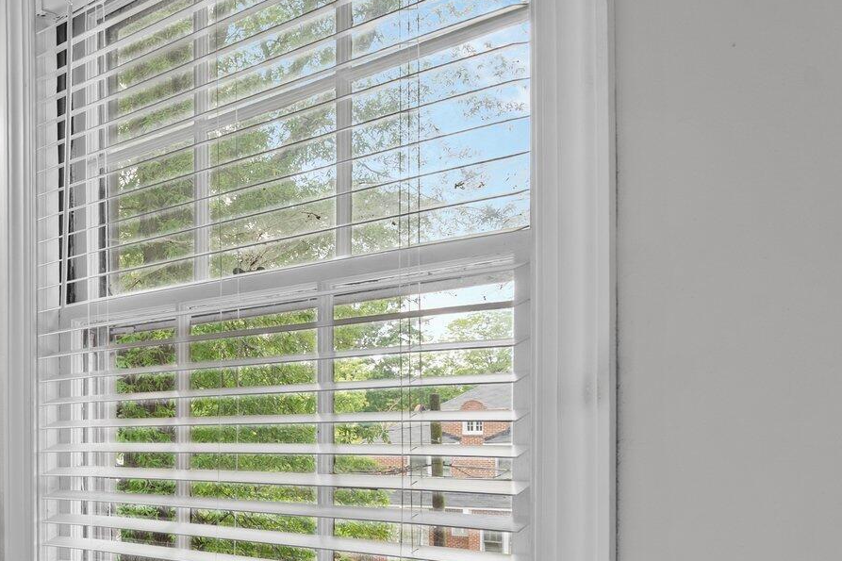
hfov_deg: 39.6
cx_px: -101
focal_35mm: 39
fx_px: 912
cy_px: 481
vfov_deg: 32.8
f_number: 8
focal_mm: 17
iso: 400
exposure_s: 1/5
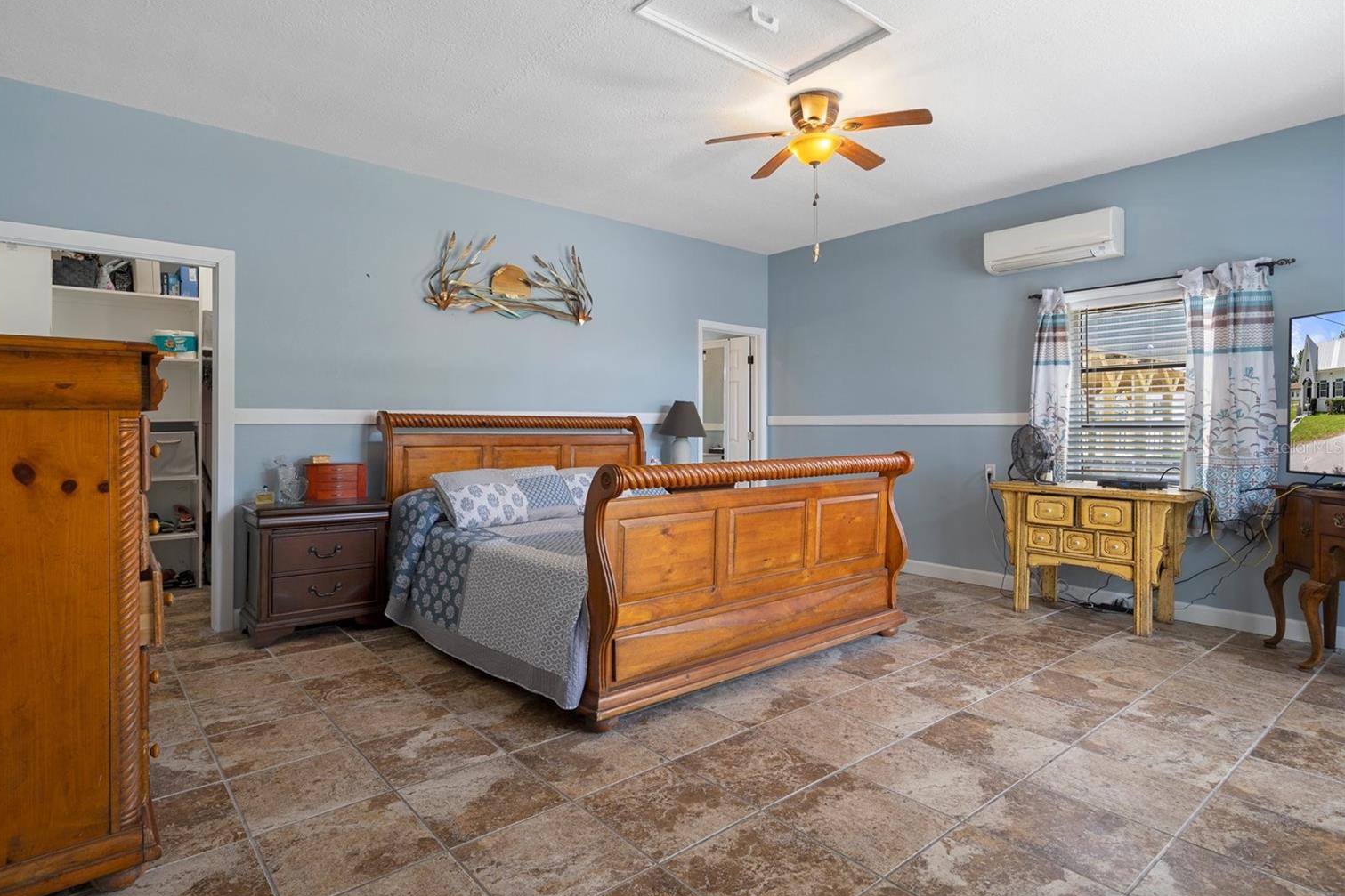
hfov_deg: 89.9
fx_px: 672
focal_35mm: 18
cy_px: 447
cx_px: 634
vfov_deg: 67.4
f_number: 9
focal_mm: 17
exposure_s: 1.3
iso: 320
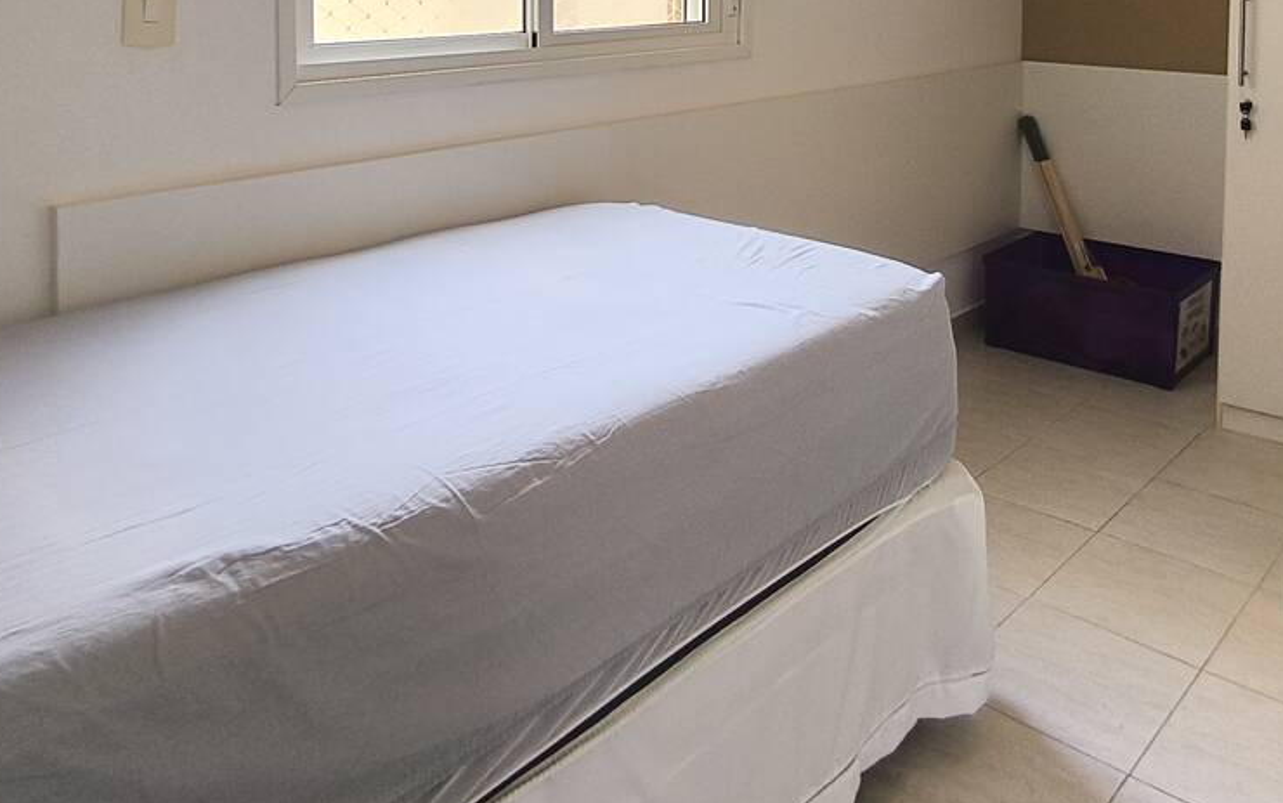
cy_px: -16
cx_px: 778
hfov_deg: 57.6
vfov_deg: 34.6
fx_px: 1154
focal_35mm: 33
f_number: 2.2
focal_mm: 1.65
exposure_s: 1/120
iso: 80
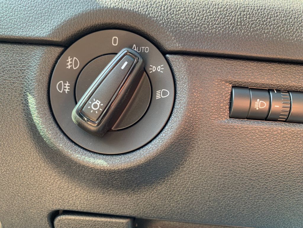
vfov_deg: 53.1
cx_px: 152
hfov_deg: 67.3
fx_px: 228
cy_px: 114
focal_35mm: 26
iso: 100
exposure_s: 1/72
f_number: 1.8
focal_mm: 4.25
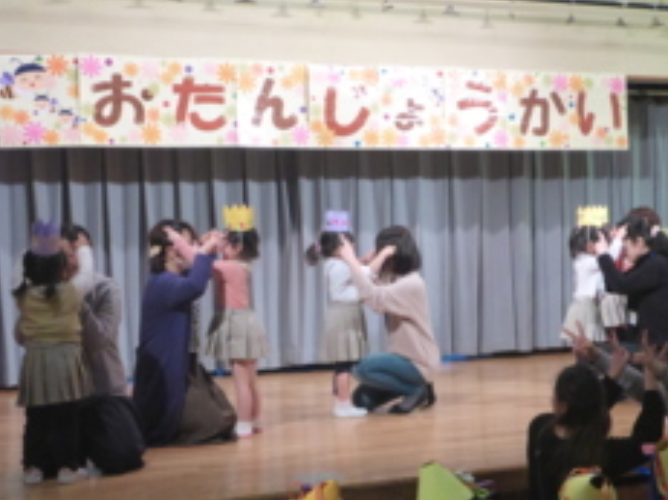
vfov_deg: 23.6
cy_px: 254
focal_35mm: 62
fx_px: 1196
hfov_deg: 30.9
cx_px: 457
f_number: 4.2
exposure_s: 1/30
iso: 800
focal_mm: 7.4
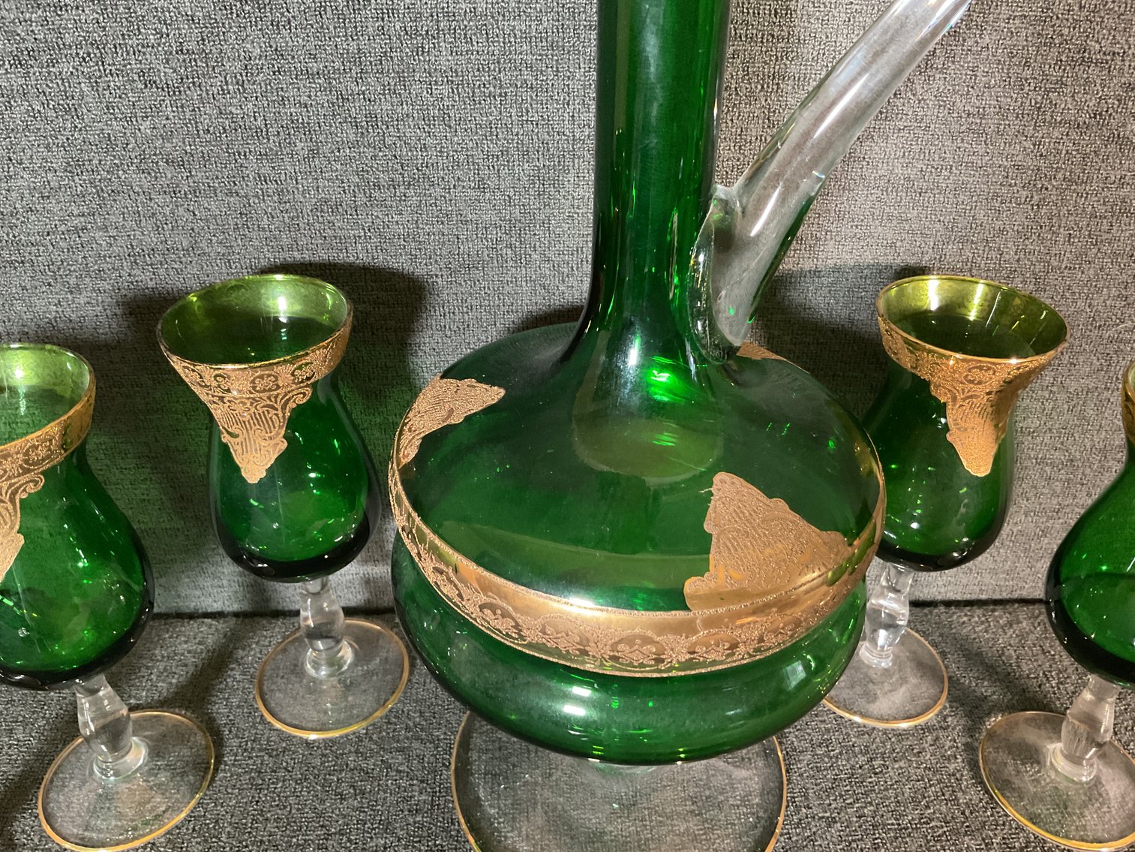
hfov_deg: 61.7
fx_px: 951
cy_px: 426
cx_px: 568
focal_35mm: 29
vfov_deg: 48.2
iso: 320
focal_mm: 3
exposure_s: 1/33
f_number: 1.8
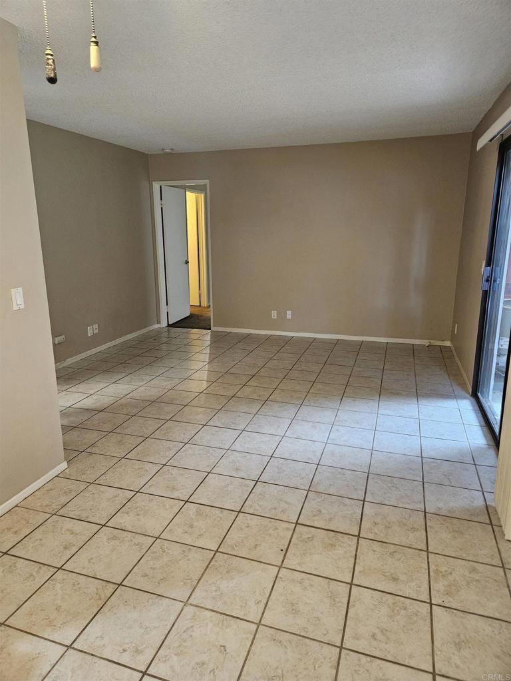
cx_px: 256
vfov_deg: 73.9
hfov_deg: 58.9
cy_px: 340
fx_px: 453
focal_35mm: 23
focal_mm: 5.4
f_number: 1.8
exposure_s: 1/60
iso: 640
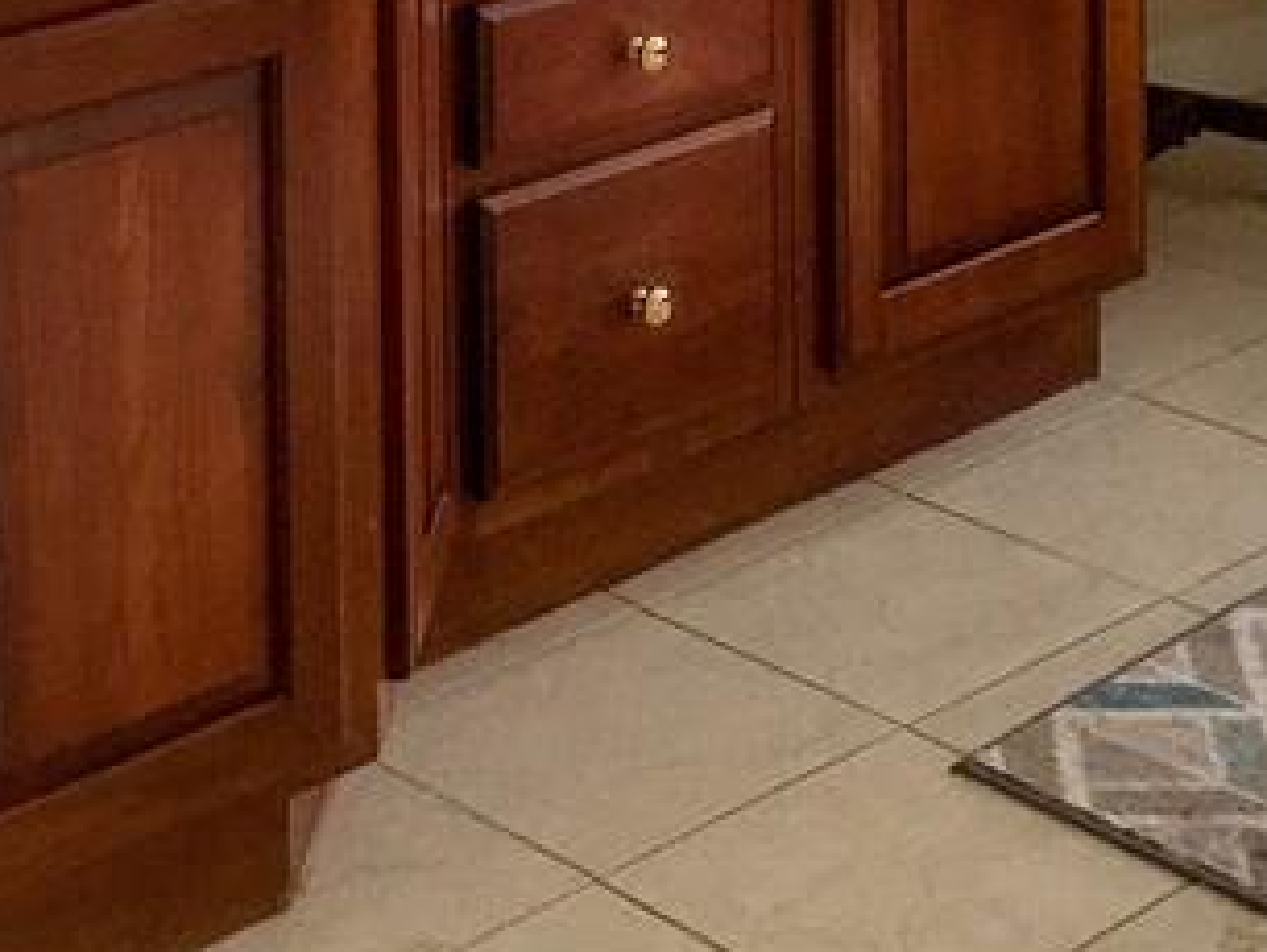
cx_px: 973
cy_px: -625
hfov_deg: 20.0
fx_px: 3553
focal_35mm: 97
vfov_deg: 14.0
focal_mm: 4.15
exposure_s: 1/120
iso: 25
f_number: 2.2
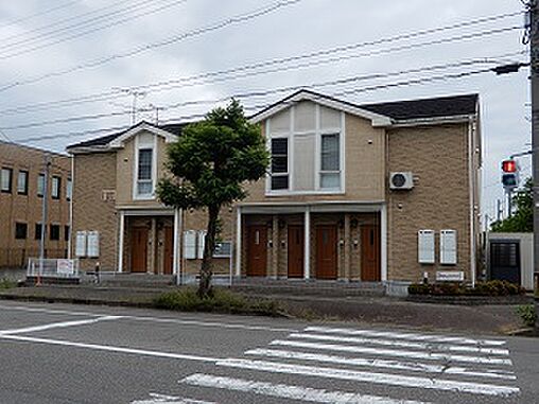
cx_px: 270
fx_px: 545
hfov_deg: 52.6
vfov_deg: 40.7
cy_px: 202
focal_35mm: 35
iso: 80
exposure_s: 1/800
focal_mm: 6.2
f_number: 4
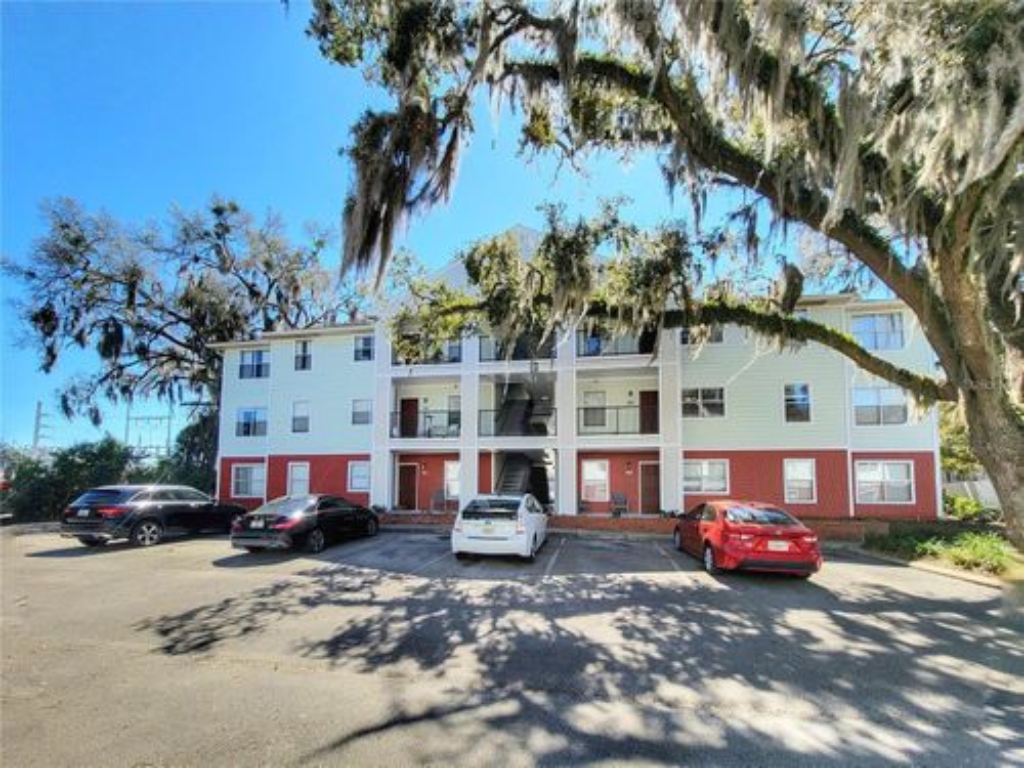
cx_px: 512
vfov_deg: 89.9
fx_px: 385
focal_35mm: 13
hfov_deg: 106.2
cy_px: 384
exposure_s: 1/769
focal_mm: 2.2
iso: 50
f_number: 2.2
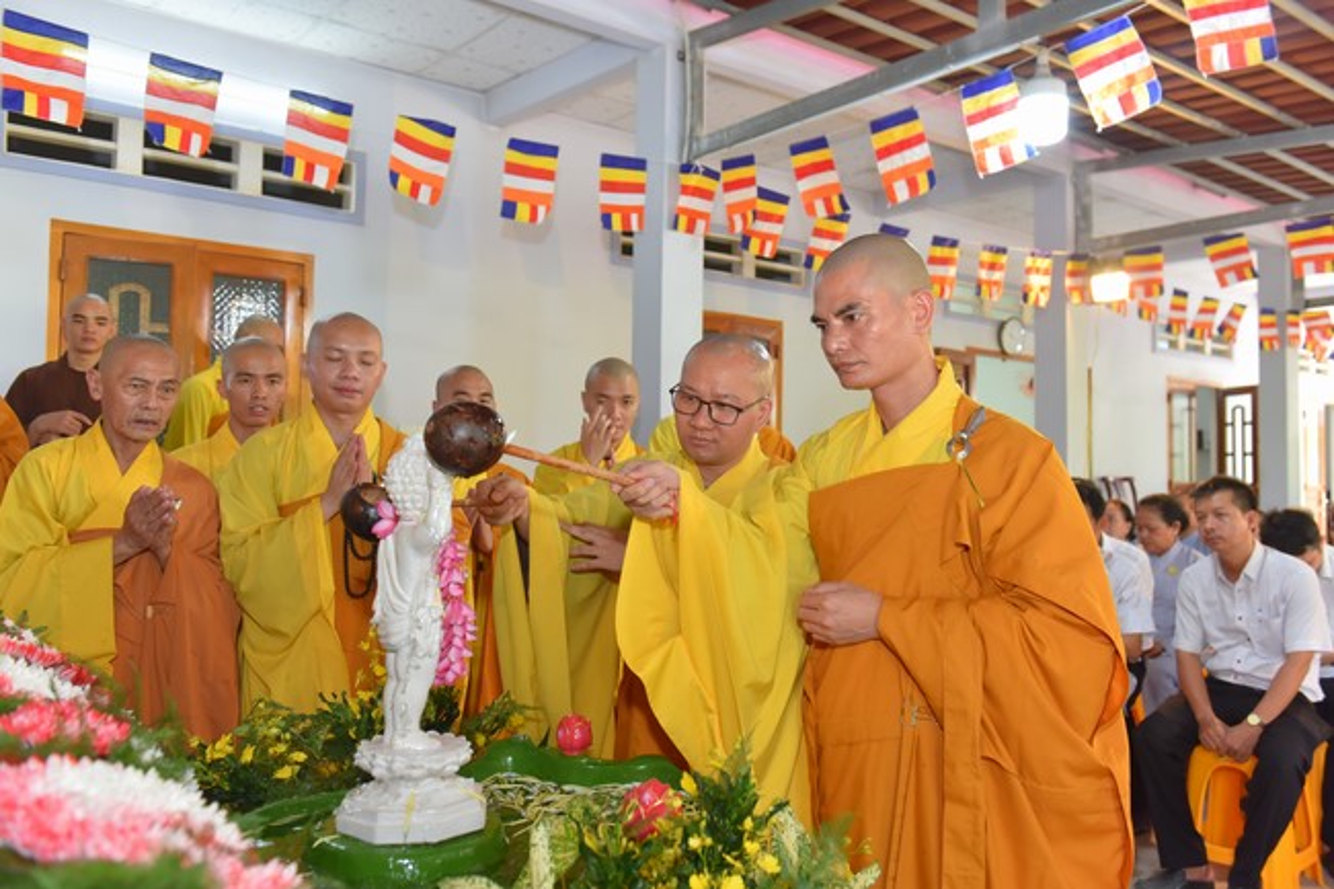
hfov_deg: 58.7
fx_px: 1185
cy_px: 444
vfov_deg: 41.1
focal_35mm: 32
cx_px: 667
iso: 500
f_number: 4
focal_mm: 32
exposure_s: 1/80
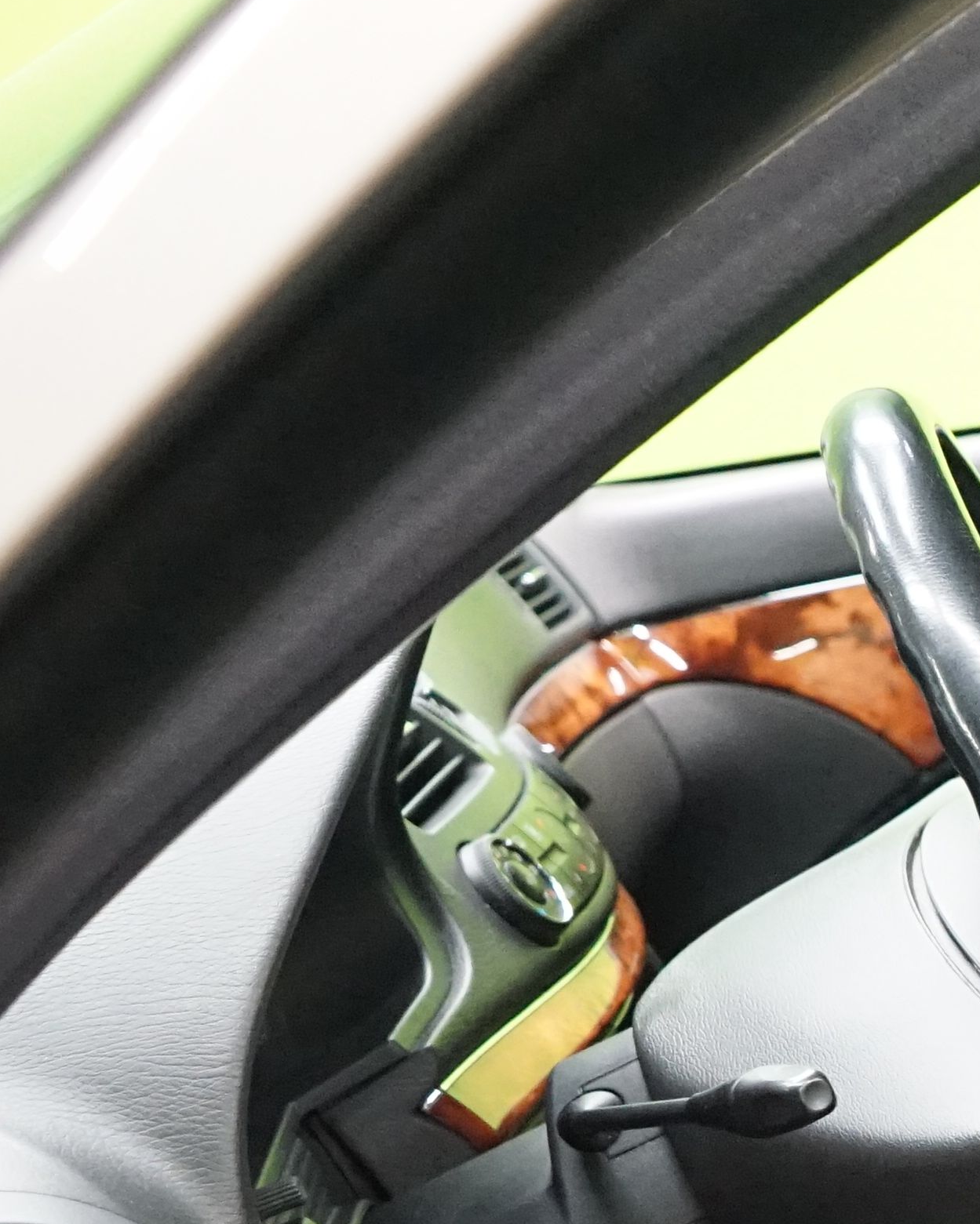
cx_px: 2165
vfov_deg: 18.5
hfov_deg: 12.7
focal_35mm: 101
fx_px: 3661
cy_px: 1243
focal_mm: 28
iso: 6400
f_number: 5.6
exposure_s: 1/60
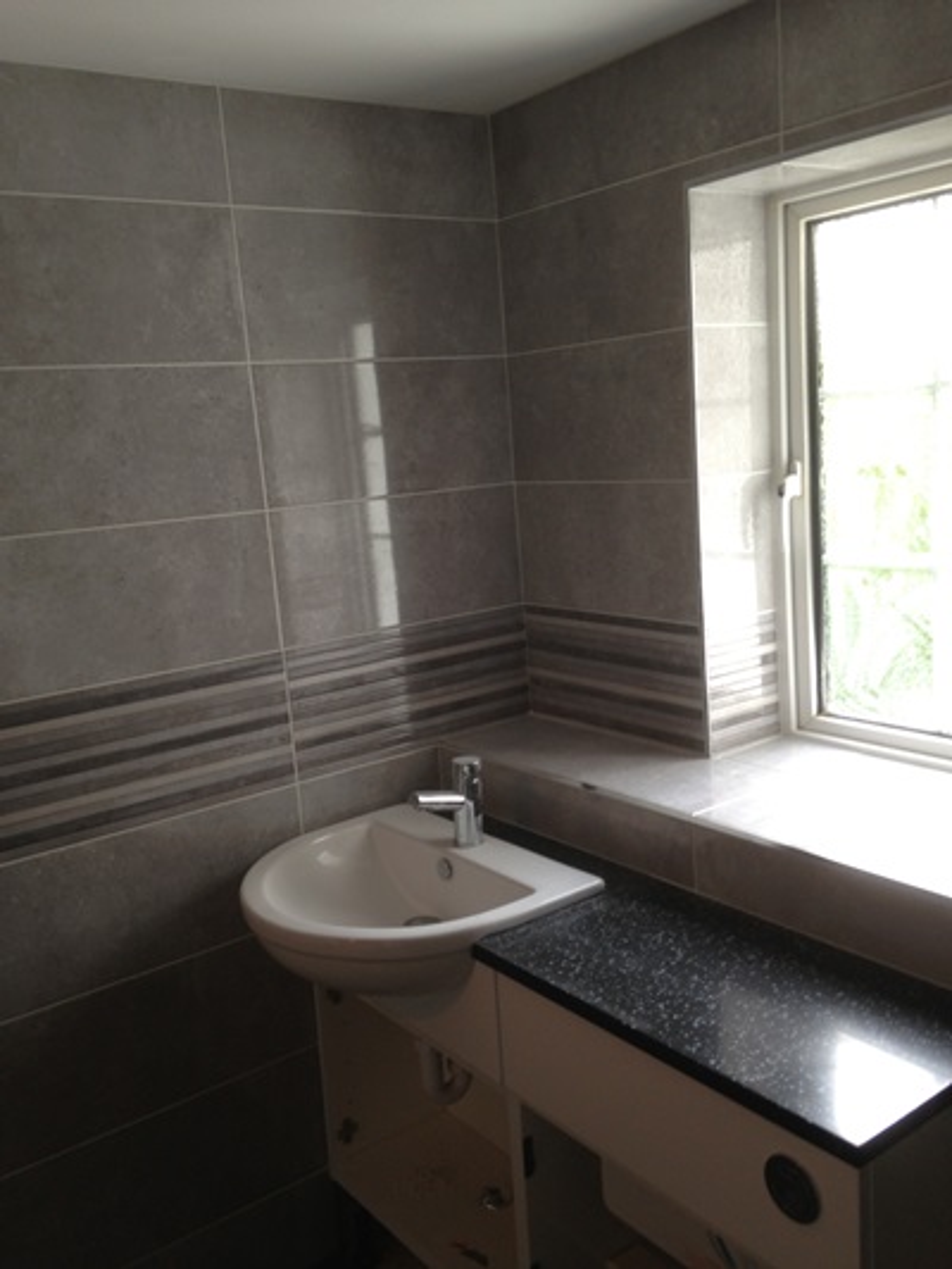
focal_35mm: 33
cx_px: 476
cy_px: 634
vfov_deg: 55.3
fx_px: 1210
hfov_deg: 43.0
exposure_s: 1/24
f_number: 2.4
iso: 50
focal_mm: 4.13
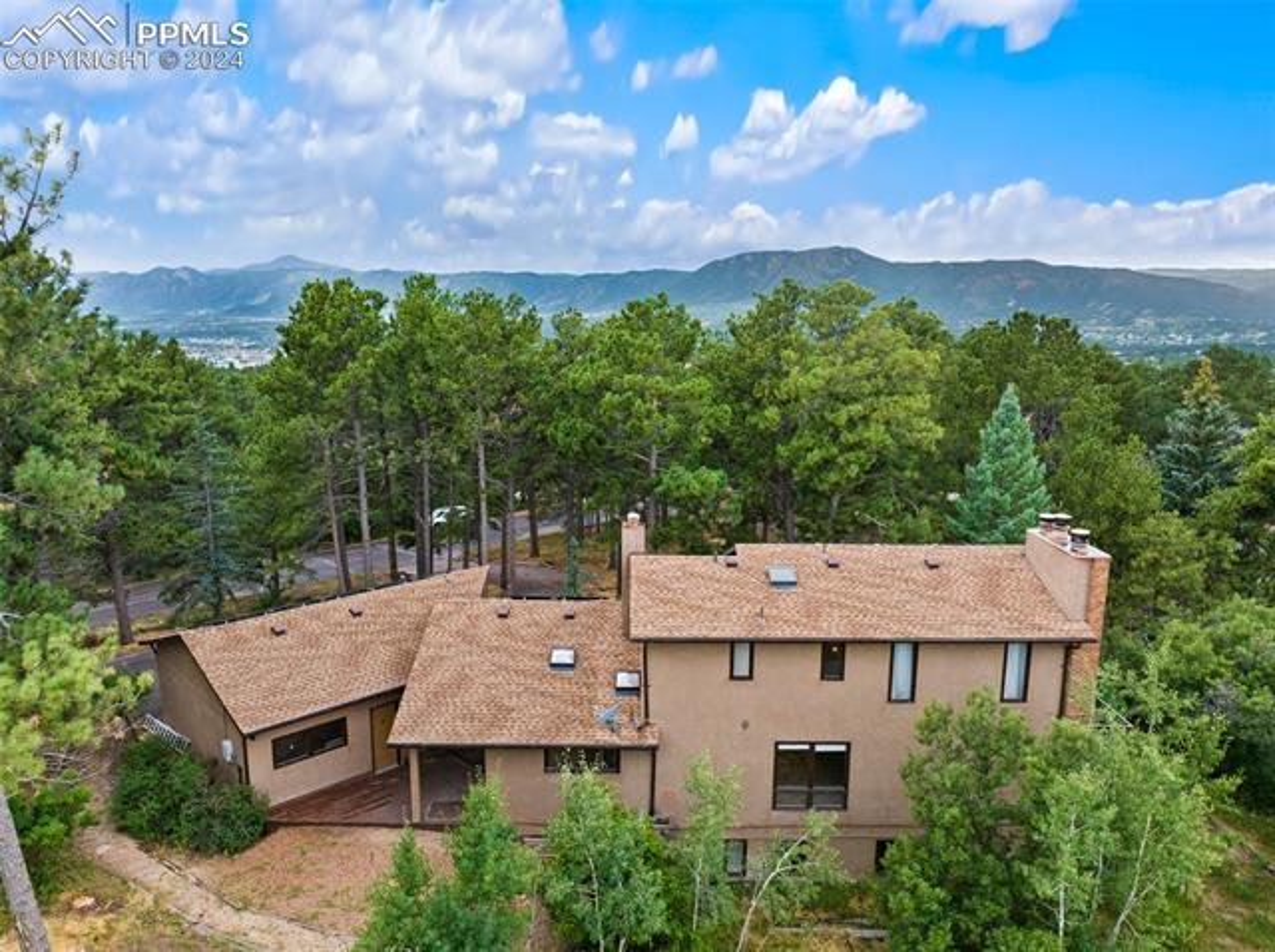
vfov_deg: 56.7
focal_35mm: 24
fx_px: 883
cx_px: 638
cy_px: 476
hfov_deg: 71.7
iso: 360
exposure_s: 1/800
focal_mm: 12.29
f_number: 2.8
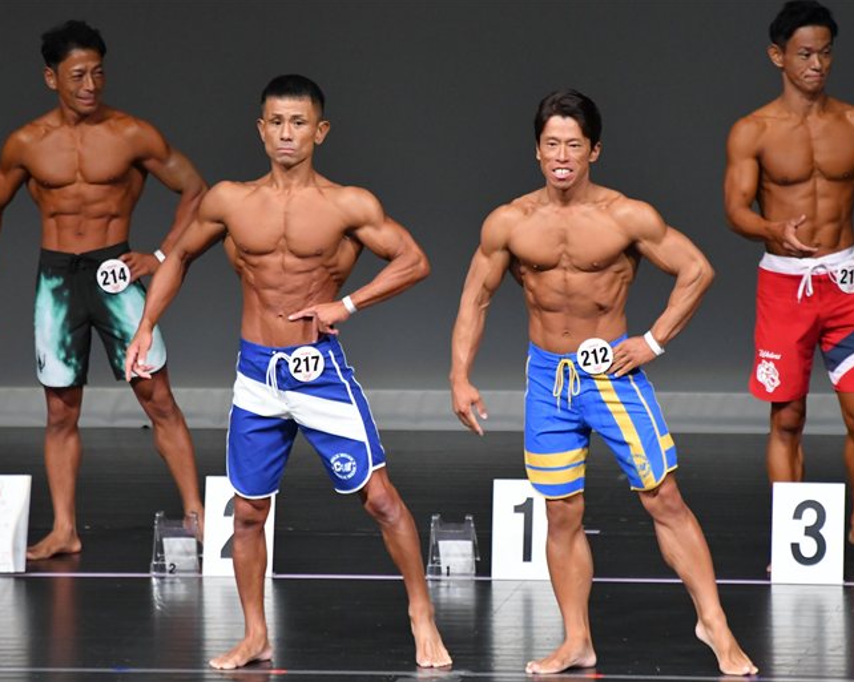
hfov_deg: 4.6
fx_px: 10737
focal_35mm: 425
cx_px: 441
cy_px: 342
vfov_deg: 3.6
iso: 4000
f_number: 5.6
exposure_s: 1/400
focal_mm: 250
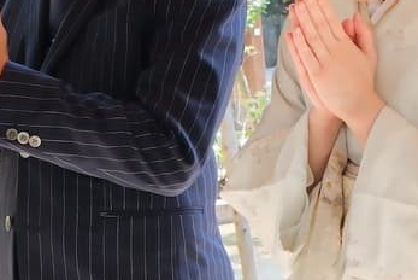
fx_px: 1975
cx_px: 329
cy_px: 235
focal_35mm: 170
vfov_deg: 8.1
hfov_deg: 12.0
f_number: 8
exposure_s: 1/60
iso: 800
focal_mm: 27.5
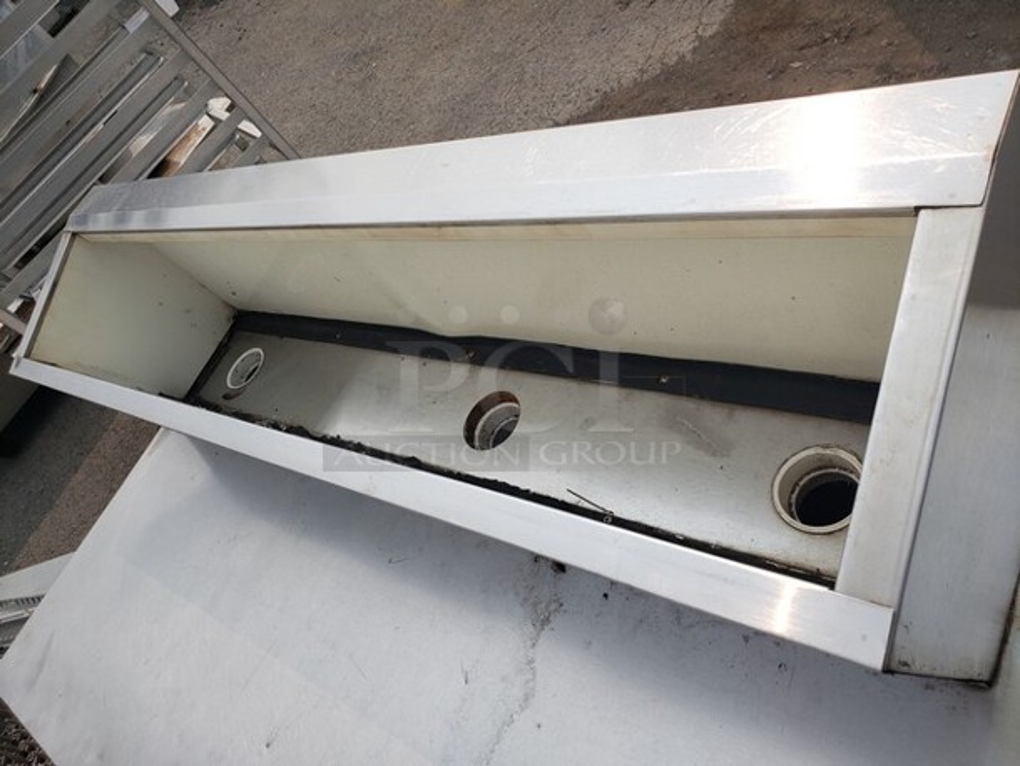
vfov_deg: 53.1
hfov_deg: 67.3
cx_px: 510
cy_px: 383
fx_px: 766
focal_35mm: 26
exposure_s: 1/1813
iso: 50
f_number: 2.4
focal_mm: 4.3
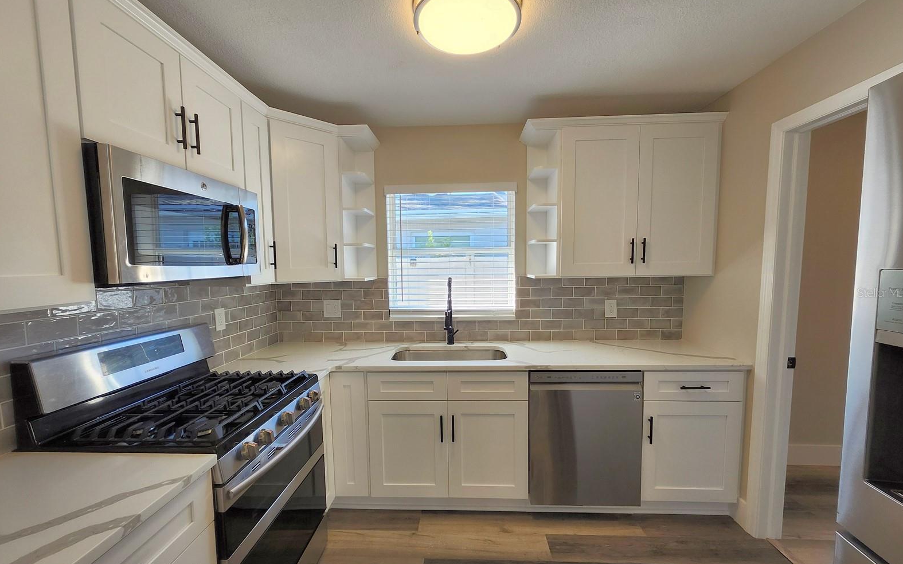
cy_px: 292
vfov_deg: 78.6
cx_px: 453
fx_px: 344
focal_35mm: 14
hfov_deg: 105.3
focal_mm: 1.74
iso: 80
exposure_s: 1/120
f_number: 2.2
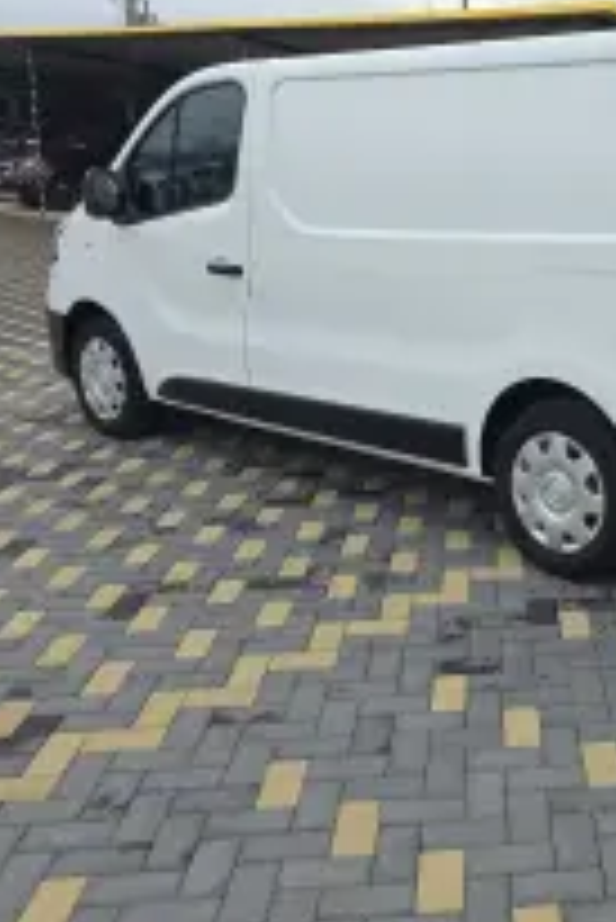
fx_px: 1076
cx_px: 589
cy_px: 346
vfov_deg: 46.0
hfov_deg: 30.1
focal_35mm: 42
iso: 12
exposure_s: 1/100
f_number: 1.7
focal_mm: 6.25
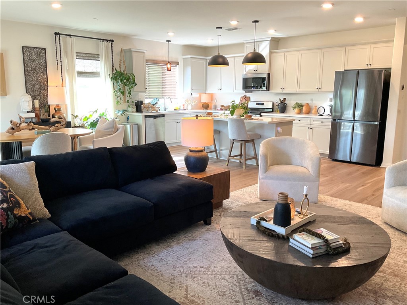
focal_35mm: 29
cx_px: 204
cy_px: 152
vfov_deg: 48.2
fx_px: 341
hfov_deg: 61.7
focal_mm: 3
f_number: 1.8
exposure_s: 1/60
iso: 50
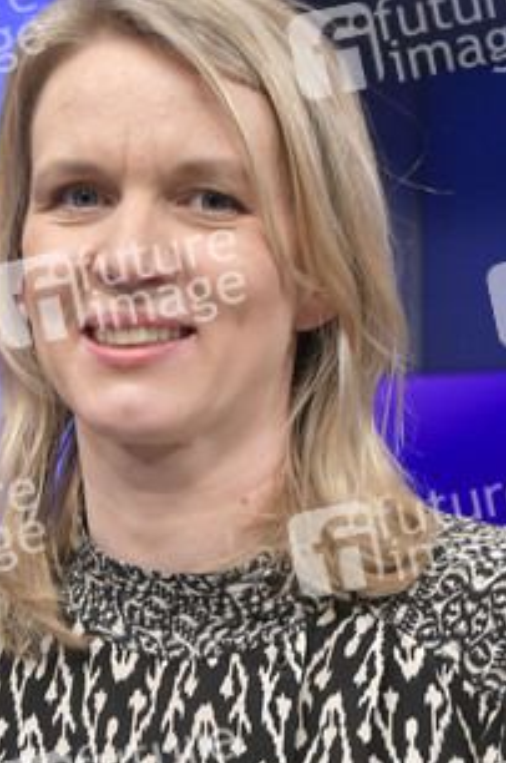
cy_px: 414
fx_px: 1438
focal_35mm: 68
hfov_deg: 19.9
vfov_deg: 29.7
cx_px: 189
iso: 2000
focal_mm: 52
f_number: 5.6
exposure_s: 1/200
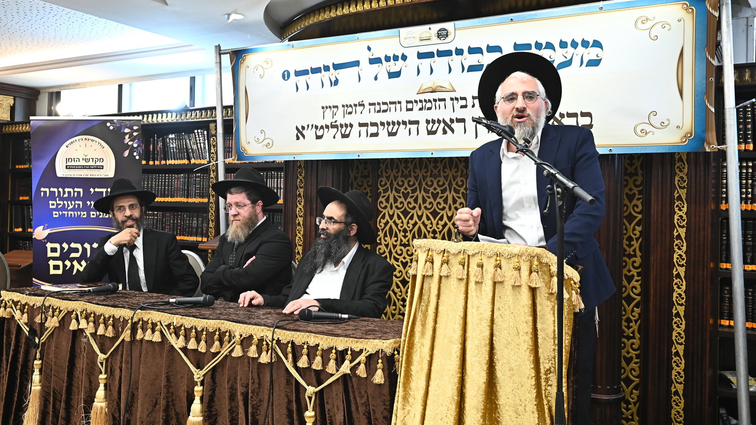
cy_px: 203
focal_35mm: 34
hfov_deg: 58.0
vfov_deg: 34.6
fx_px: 682
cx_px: 382
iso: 2000
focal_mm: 32
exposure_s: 1/200
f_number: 5.6
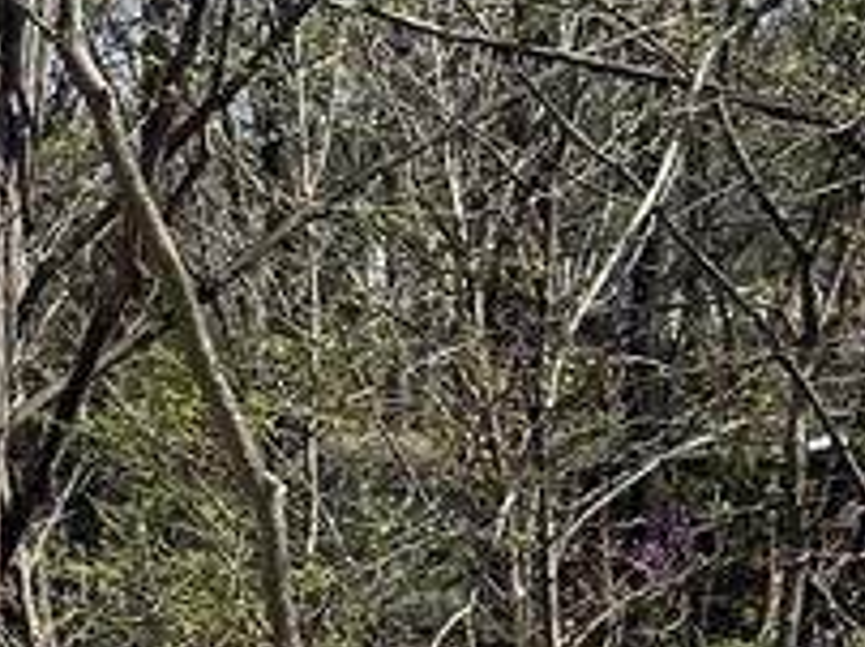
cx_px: -1255
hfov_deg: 10.3
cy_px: 960
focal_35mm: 165
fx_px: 4118
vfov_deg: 8.8
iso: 50
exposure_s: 1/3704
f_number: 1.5
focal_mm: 5.7
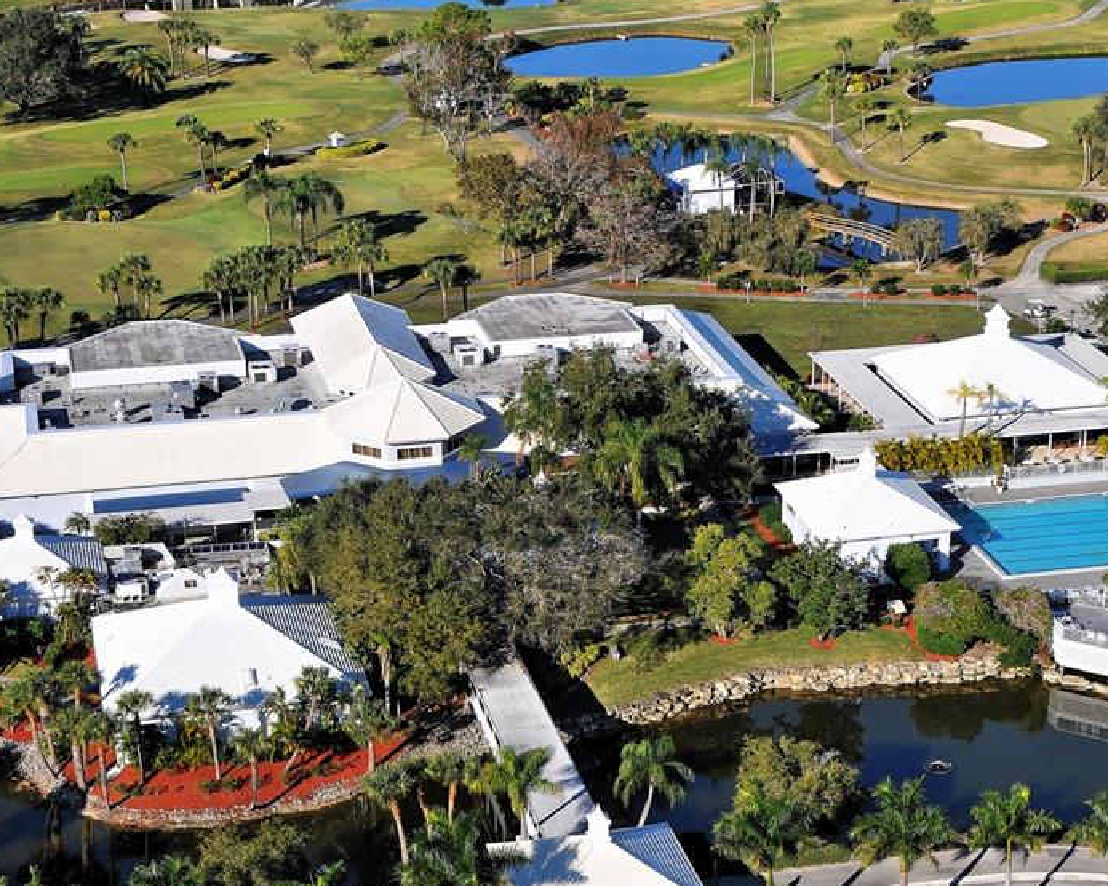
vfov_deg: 21.0
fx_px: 2383
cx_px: 669
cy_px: 507
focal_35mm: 73
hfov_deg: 26.1
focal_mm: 35
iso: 200
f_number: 10
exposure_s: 1/400
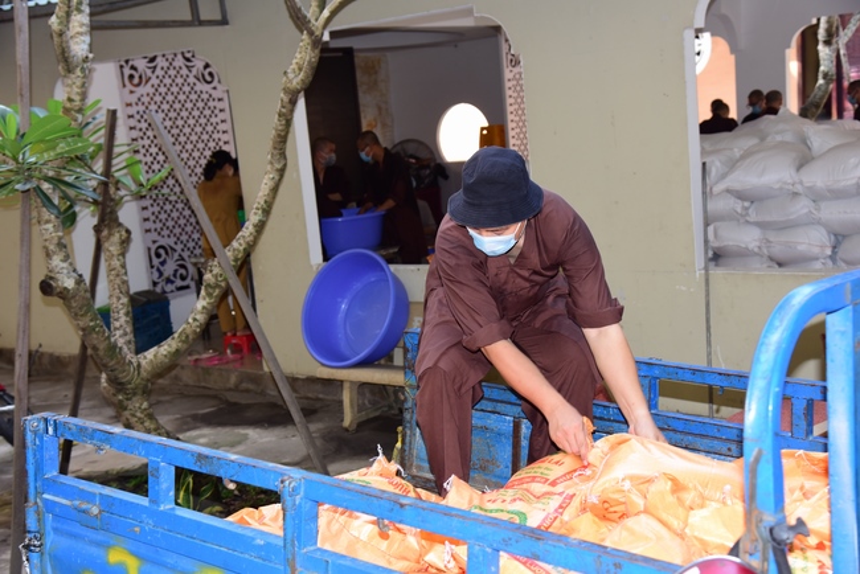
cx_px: 430
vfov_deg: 27.0
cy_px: 287
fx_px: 1195
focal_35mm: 50
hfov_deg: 39.6
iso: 500
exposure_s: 1/125
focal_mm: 50
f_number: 5.6
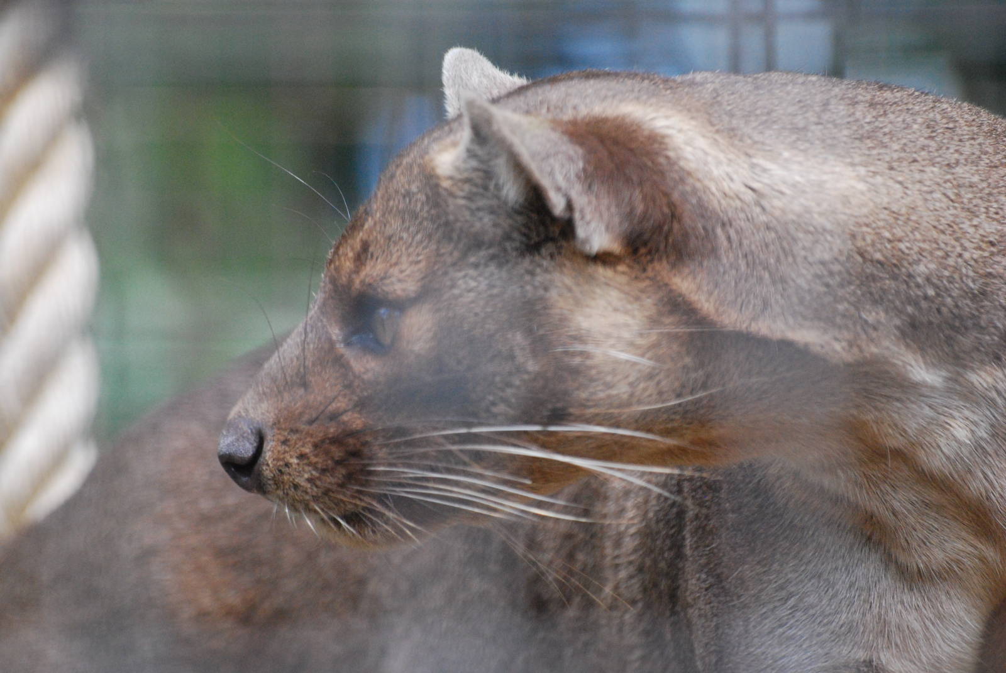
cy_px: 336
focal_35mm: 450
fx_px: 12590
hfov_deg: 4.6
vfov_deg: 3.1
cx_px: 503
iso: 1400
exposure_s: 1/500
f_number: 5.6
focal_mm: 300
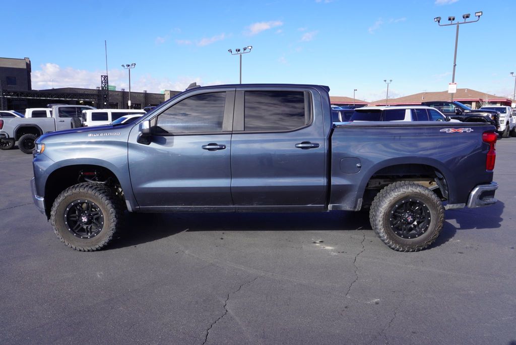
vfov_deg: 48.0
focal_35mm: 27
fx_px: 387
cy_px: 172
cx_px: 258
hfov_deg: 67.4
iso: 100
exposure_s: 1/125
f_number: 9
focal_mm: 18
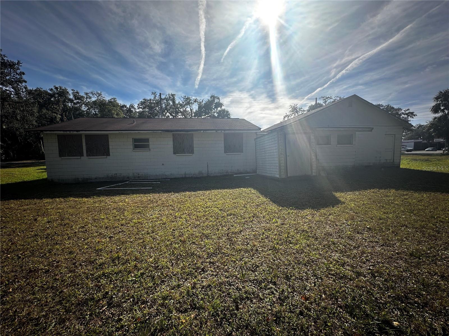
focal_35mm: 14
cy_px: 168
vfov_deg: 85.7
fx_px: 182
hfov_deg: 102.1
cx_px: 224
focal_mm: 2.22
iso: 50
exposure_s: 1/1855
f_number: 2.2
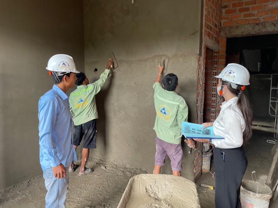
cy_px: 104
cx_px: 139
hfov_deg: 67.3
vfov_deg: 53.1
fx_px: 209
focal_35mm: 26
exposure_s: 1/103
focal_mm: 4.2
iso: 125
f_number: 1.6
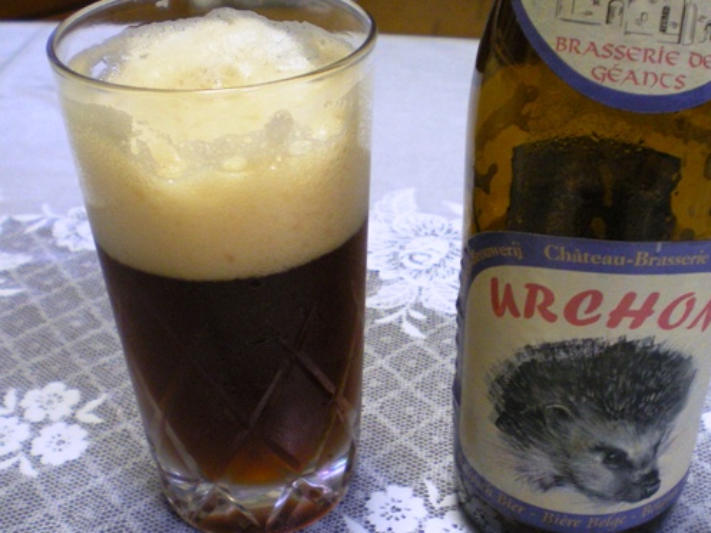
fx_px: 1006
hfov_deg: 38.7
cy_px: 332
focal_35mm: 49
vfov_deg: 29.6
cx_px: 436
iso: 400
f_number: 3.1
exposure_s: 1/25
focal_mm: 6.3
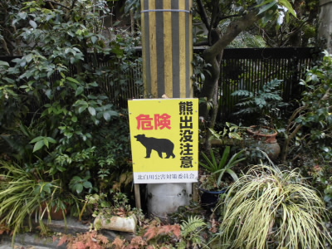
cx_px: 166
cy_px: 124
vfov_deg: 48.2
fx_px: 278
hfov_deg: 61.7
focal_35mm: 29
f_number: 3.7
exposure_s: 1/60
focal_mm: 5.3
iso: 100
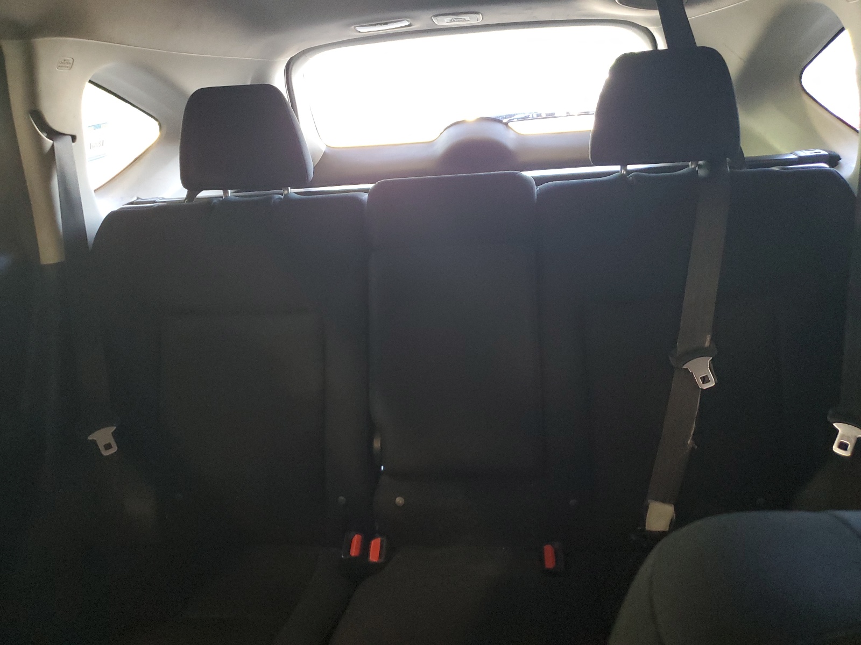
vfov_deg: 53.1
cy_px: 322
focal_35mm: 26
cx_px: 430
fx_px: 647
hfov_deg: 67.3
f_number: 1.5
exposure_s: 1/24
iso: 333
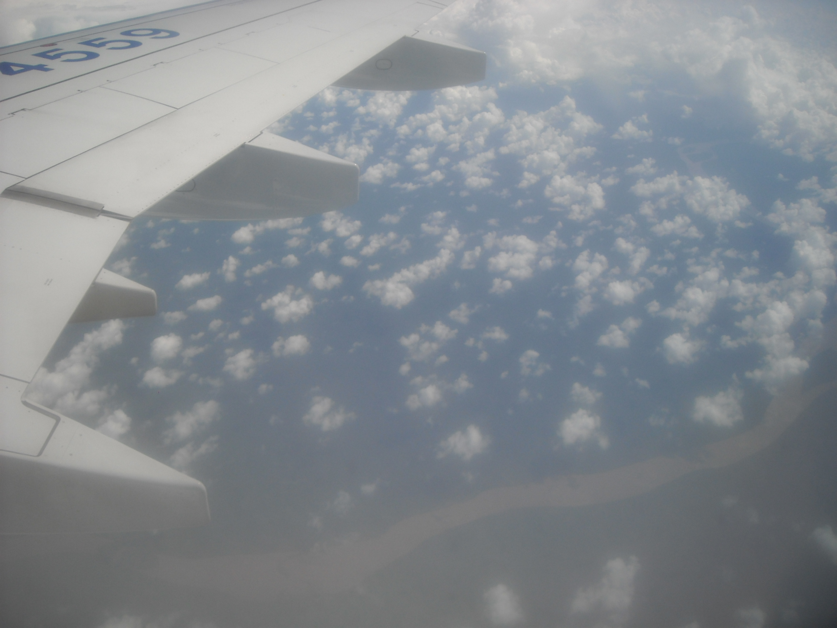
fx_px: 846
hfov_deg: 52.6
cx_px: 418
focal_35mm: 35
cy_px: 314
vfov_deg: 40.7
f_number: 5.6
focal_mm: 5.7
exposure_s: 1/296
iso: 64
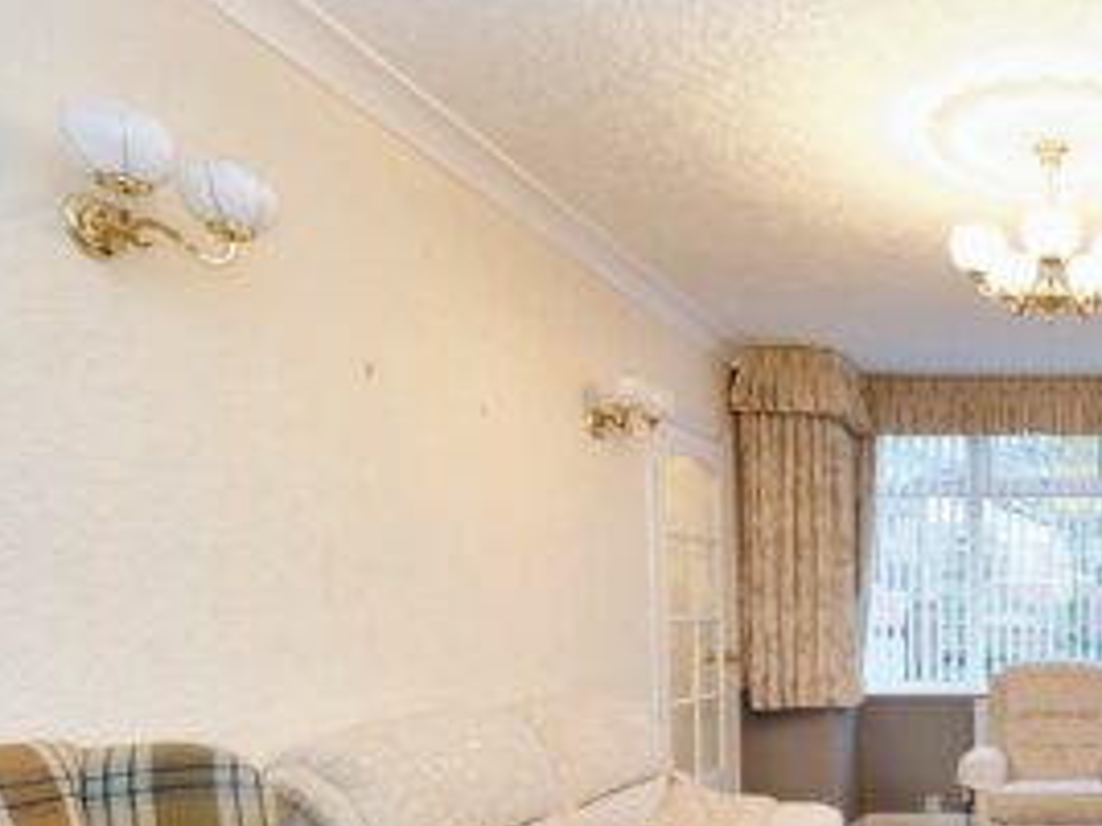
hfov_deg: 48.0
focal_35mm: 31
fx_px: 987
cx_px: 1106
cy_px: 653
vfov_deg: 43.5
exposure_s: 1/25
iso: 800
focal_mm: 10
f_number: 4
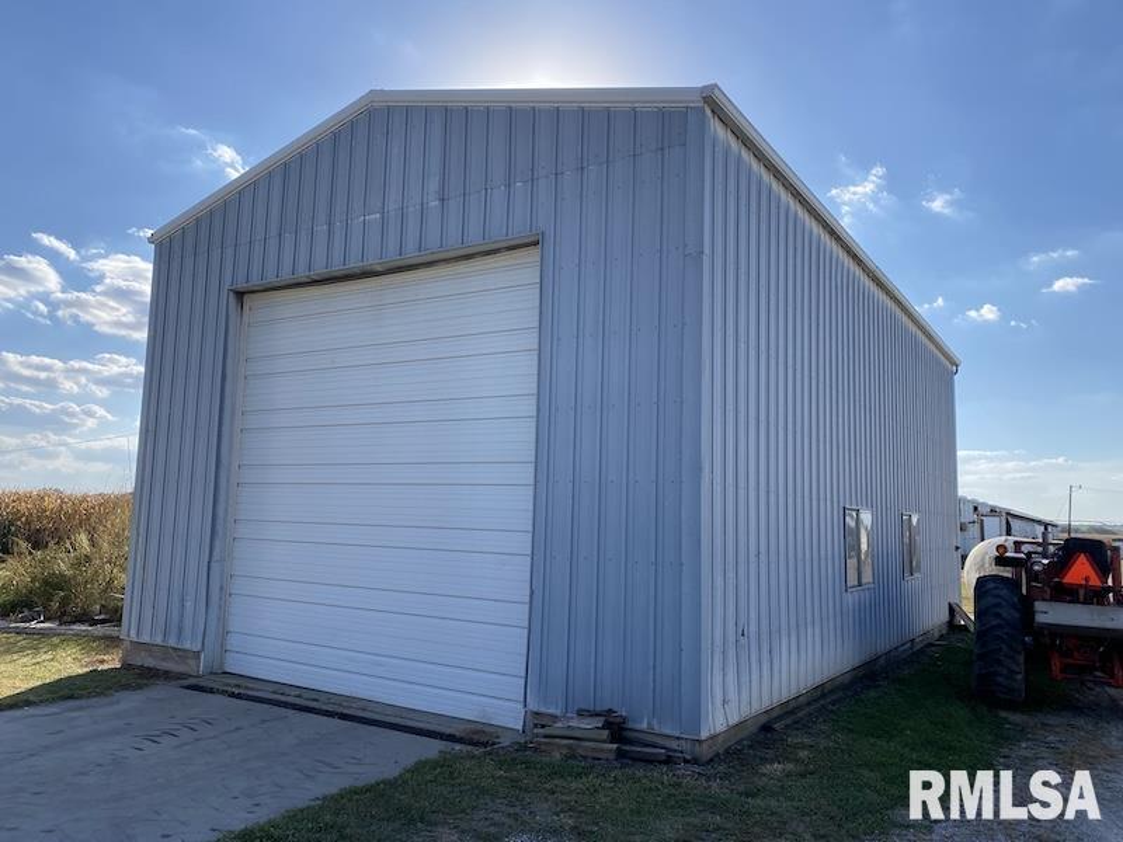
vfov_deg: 53.1
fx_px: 843
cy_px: 421
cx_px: 562
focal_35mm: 26
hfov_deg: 67.3
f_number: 1.8
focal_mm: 4.25
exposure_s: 1/2625
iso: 32
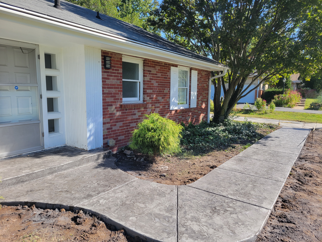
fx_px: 242
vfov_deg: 53.1
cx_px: 161
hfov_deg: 67.3
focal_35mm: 26
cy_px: 121
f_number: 1.8
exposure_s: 1/809
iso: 40
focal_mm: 5.4
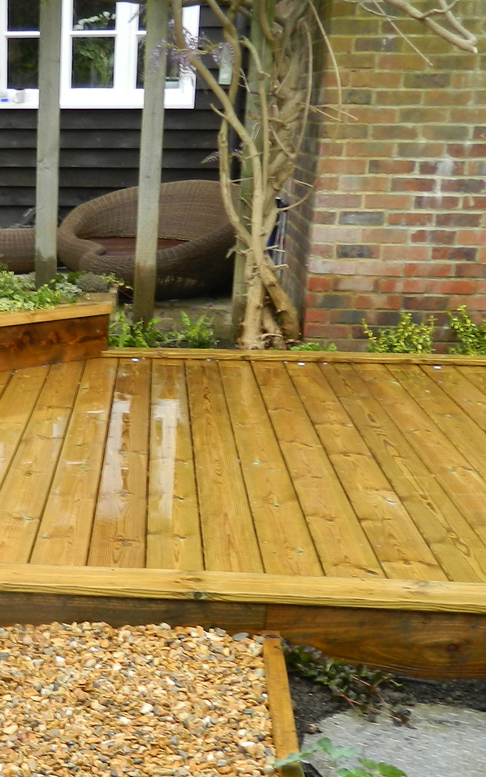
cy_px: 597
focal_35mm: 62
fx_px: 1314
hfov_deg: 20.2
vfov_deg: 32.3
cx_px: -26
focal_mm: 4.5
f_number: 3.1
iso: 80
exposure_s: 1/100
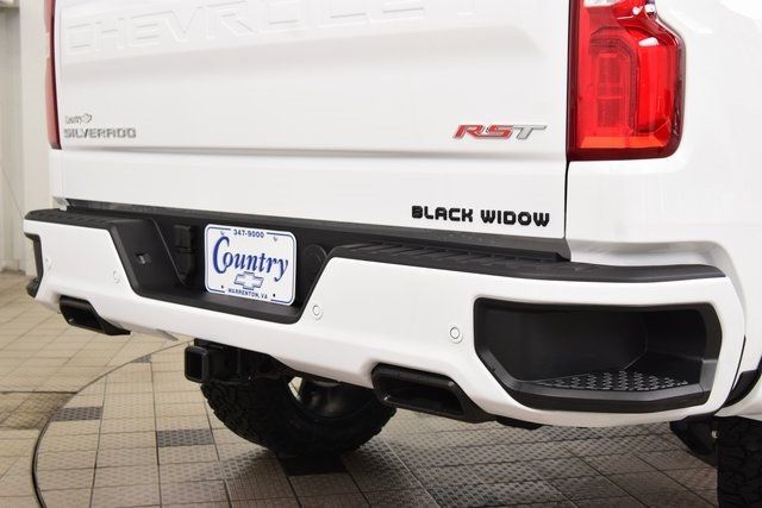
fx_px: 1080
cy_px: 254
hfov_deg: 38.9
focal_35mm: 51
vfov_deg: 26.5
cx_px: 381
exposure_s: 1/60
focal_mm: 34
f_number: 8
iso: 1600
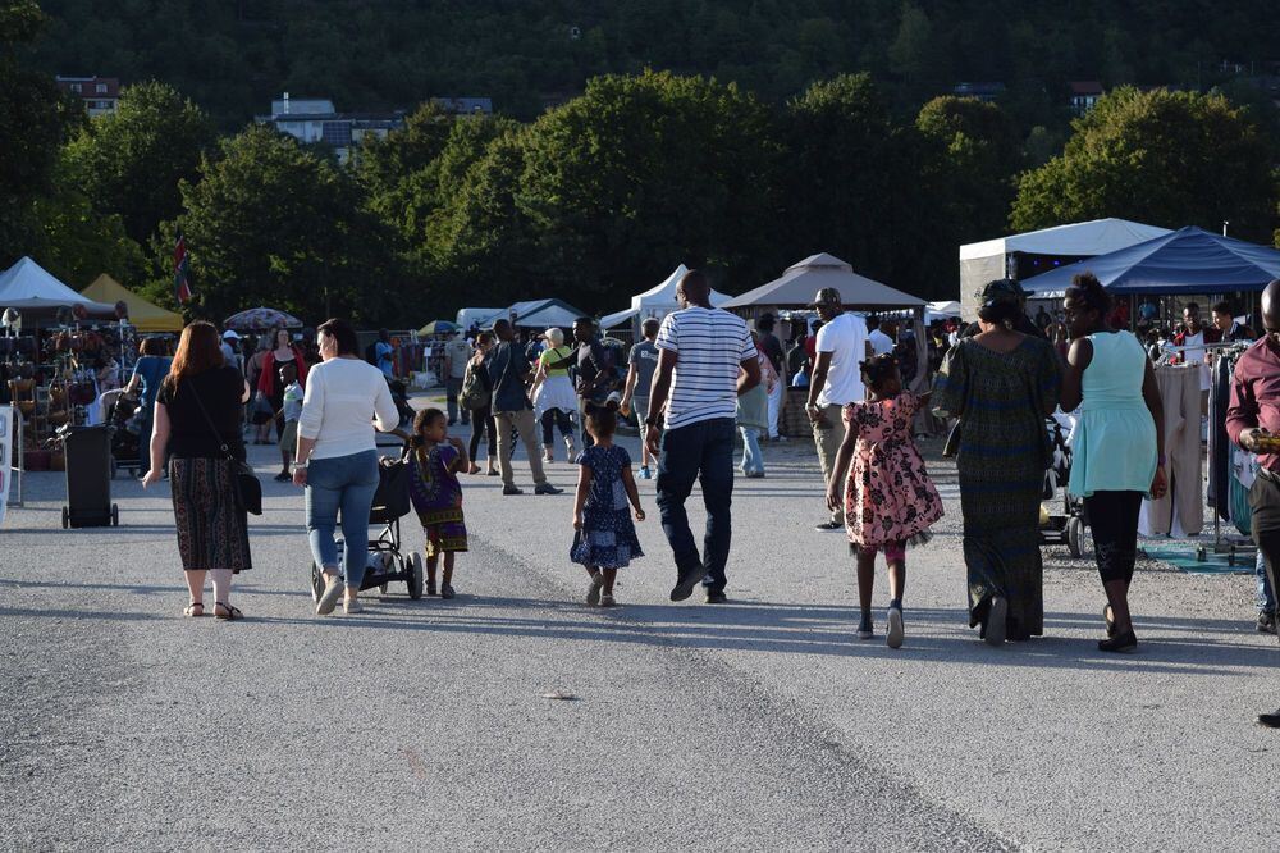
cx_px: 640
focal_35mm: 82
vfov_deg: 16.5
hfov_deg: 24.6
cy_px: 426
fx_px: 2932
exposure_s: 1/320
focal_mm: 55
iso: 200
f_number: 9
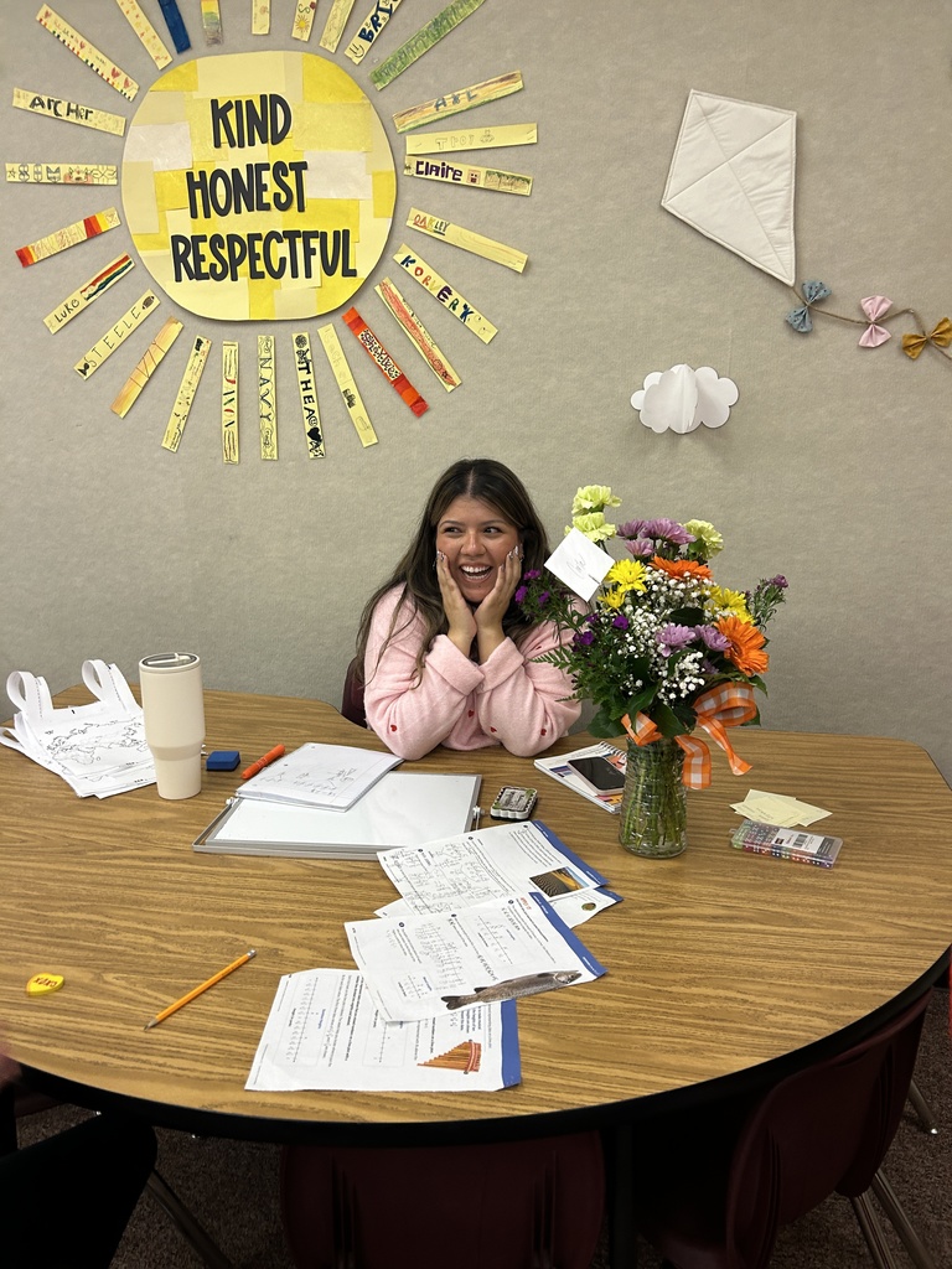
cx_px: 476
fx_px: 953
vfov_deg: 67.3
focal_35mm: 26
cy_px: 634
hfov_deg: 53.1
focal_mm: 5.7
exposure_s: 1/60
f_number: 1.5
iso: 125
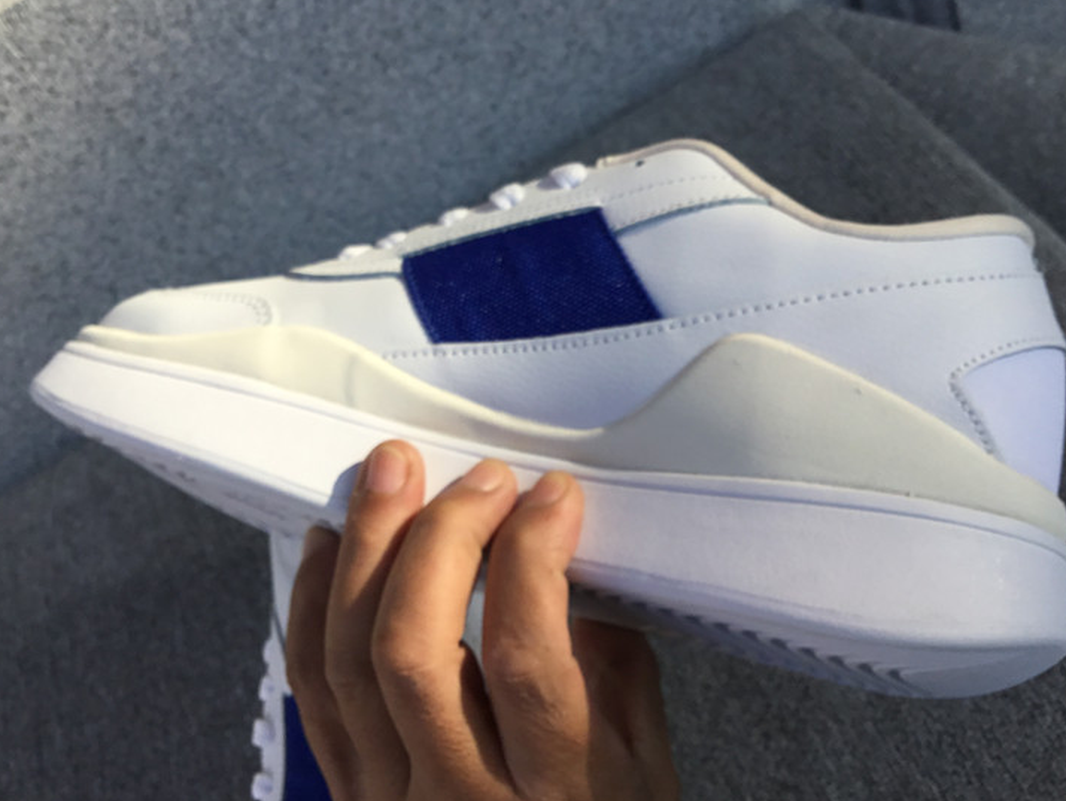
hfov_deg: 47.8
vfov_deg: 36.8
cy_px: 344
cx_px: 507
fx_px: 1202
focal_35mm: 39
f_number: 2.4
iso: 25
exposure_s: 1/543
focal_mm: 3.3
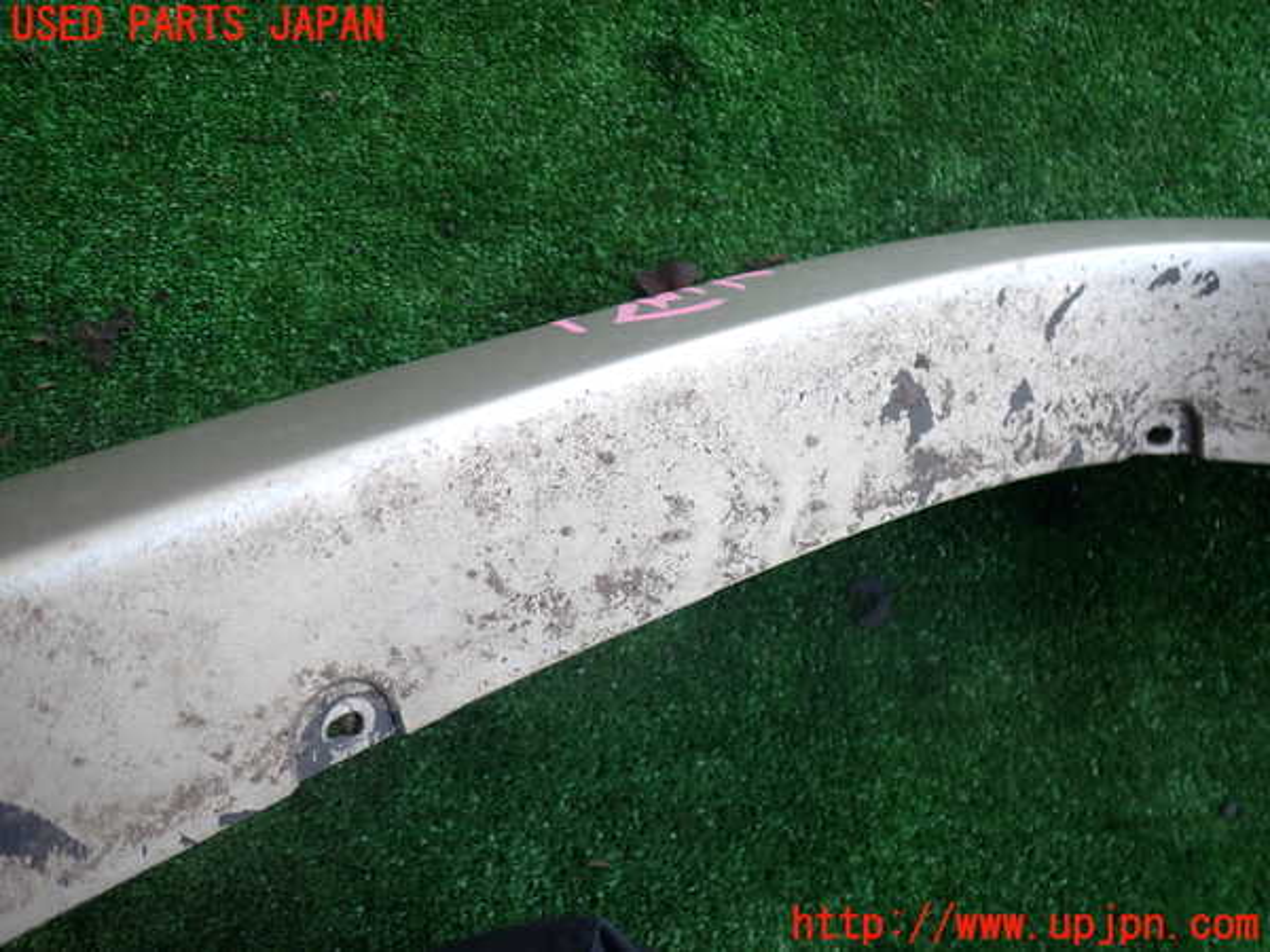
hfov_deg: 60.0
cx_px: 635
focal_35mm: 30
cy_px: 476
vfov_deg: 46.8
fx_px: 1101
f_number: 2.3
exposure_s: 1/125
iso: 160
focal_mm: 5.4
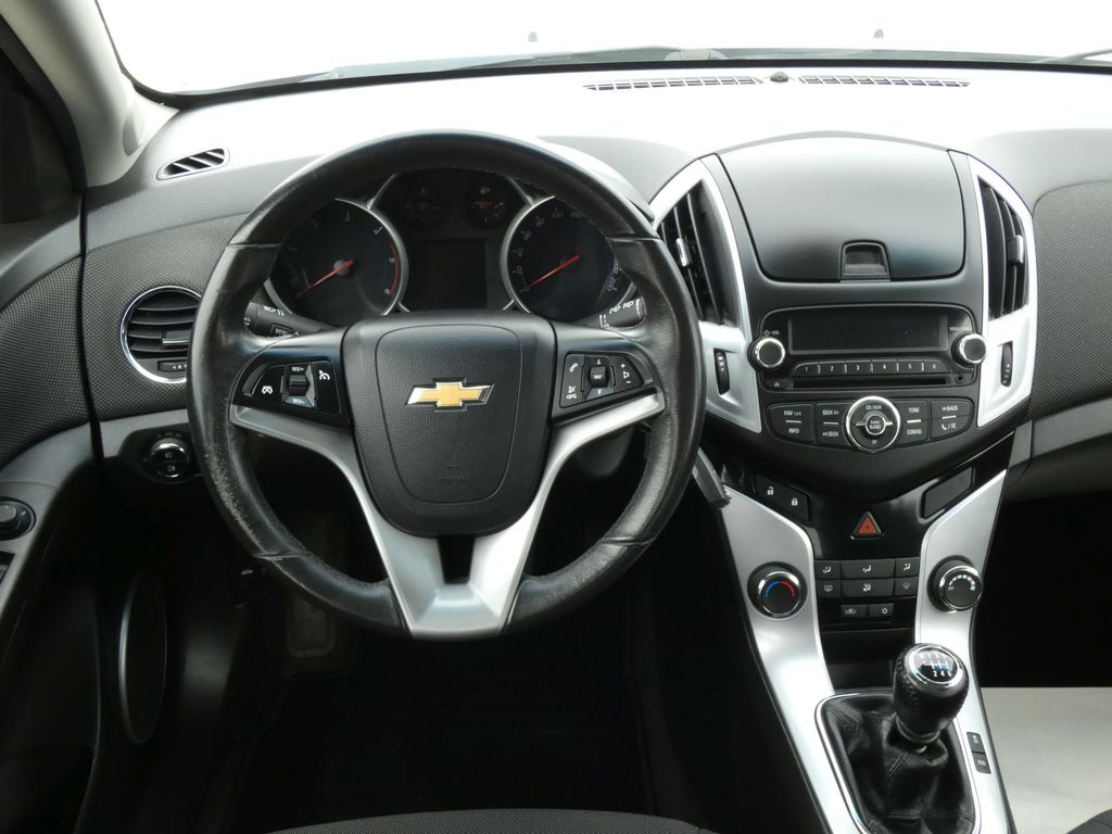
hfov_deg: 52.6
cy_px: 417
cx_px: 556
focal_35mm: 35
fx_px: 1124
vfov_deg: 40.7
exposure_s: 1/80
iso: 400
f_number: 5.6
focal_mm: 6.2
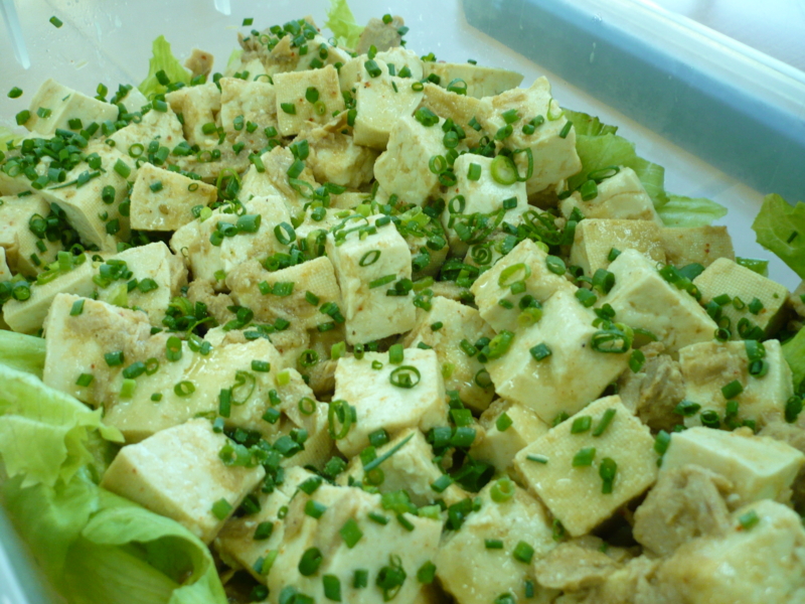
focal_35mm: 35
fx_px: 814
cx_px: 402
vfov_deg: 40.7
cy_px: 302
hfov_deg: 52.6
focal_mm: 5.8
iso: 160
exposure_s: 1/30
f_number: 2.8
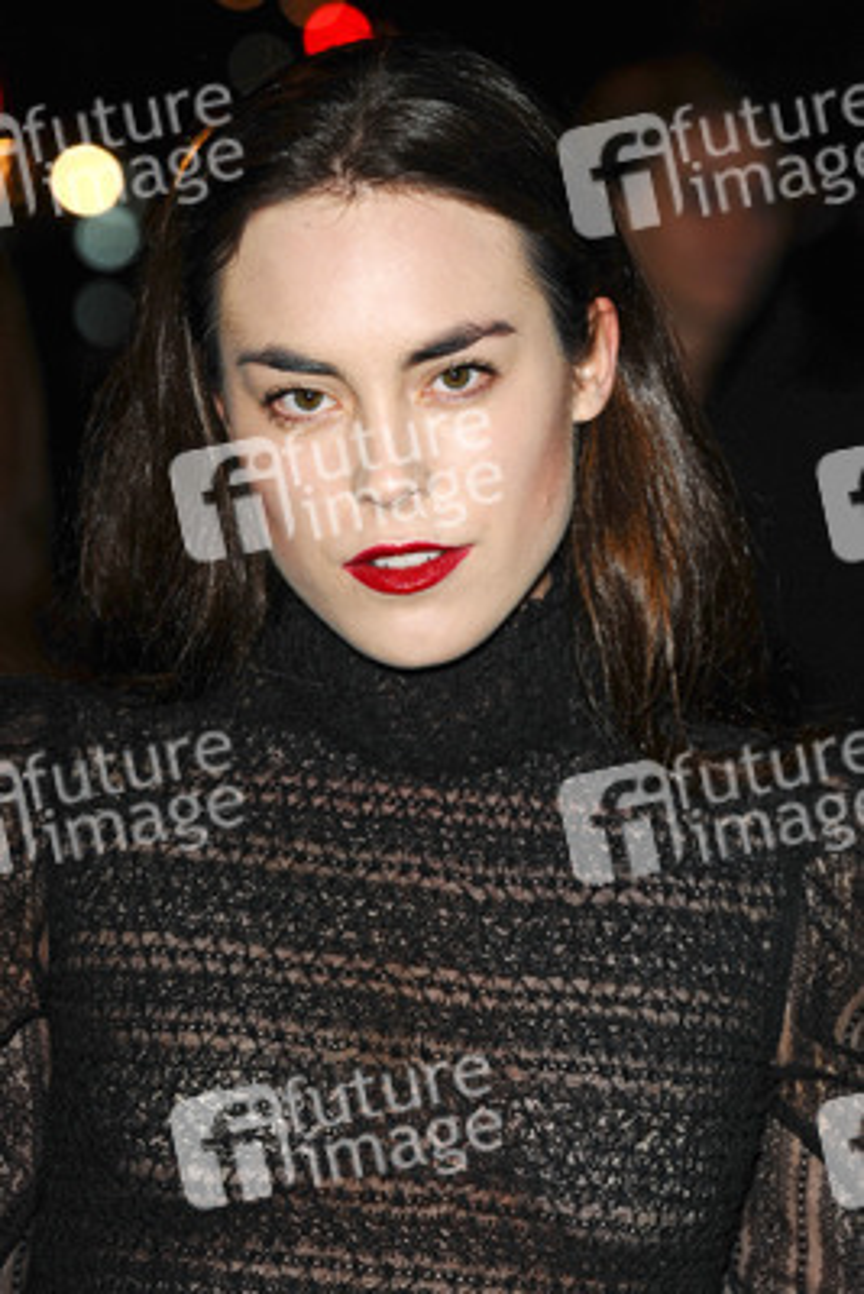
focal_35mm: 150
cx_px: 432
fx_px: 5395
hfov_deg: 9.2
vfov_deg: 13.7
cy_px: 647
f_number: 4.5
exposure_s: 1/160
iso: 320
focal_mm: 100
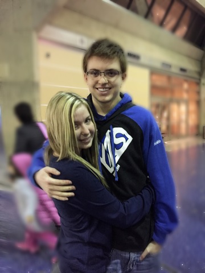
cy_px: 136
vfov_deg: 61.7
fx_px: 229
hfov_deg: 48.2
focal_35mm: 29
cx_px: 102
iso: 640
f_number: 2.2
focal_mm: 4.15
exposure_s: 1/15
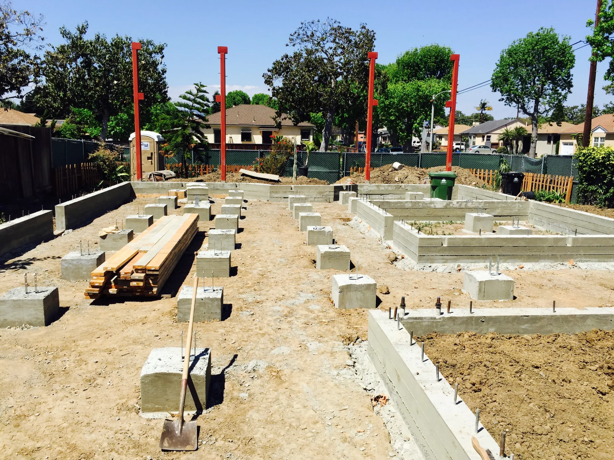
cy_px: 230
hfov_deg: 61.7
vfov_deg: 48.2
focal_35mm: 29
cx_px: 307
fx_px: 514
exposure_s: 1/2326
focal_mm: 4.15
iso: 32
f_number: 2.2
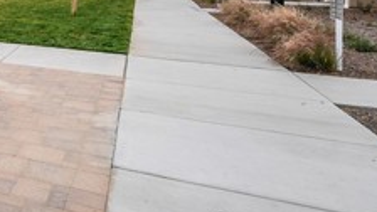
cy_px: -24
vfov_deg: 23.3
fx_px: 480
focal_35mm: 48
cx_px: -143
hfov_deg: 30.7
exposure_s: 1/125
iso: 100
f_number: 4.5
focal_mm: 16
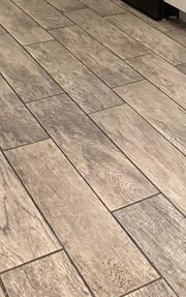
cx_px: 132
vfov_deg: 25.9
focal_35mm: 68
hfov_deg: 19.1
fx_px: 550
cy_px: -87
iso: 640
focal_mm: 6.76
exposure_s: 1/60
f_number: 1.78
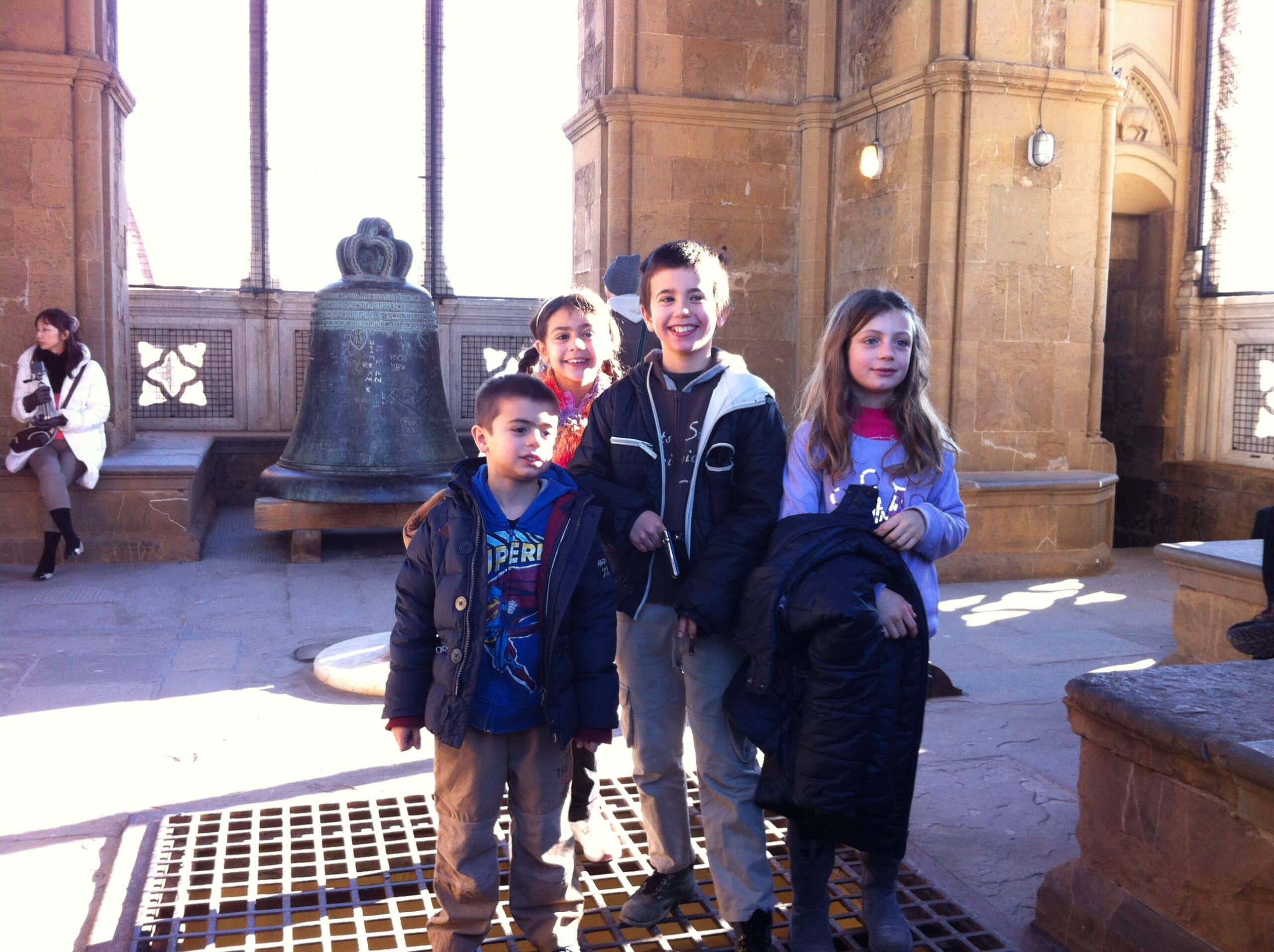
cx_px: 637
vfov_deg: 40.6
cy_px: 476
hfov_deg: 52.7
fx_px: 1286
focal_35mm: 35
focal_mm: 3.85
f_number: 2.8
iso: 100
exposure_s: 1/60
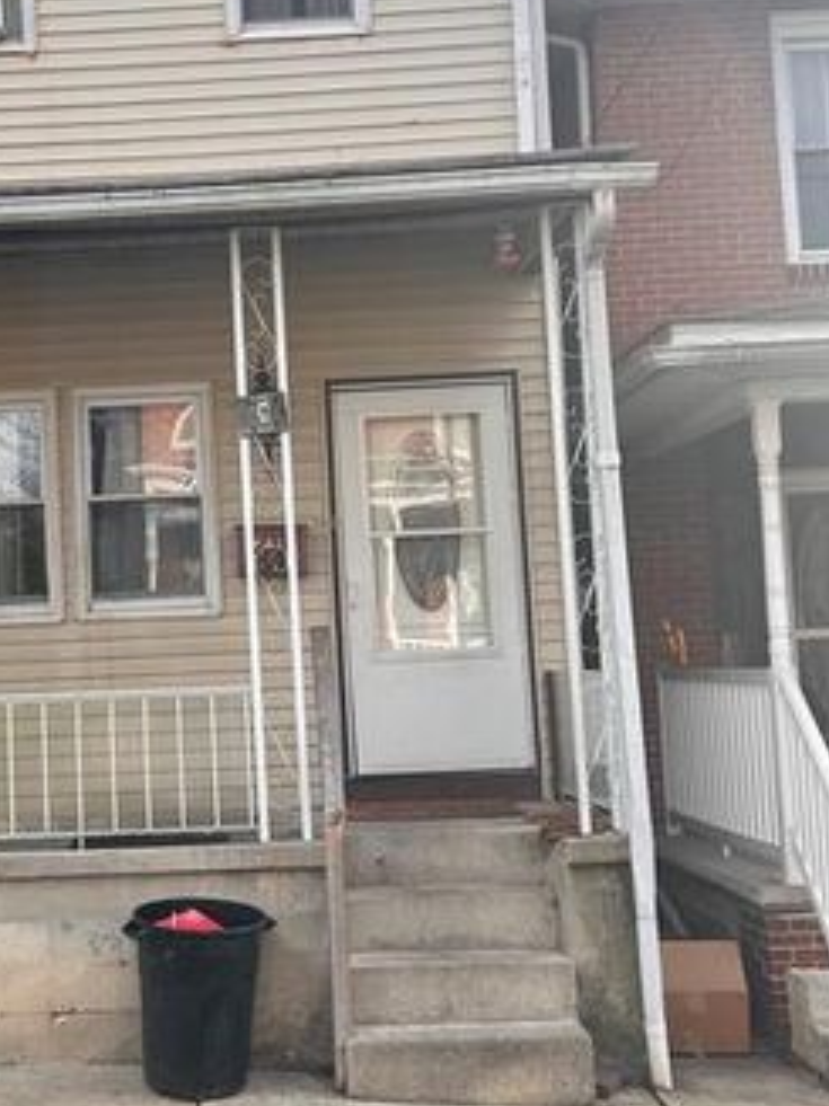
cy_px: 533
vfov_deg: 36.2
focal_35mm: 53
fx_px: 1693
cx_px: 176
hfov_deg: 27.0
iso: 50
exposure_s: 1/1196
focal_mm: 5.7
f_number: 1.5
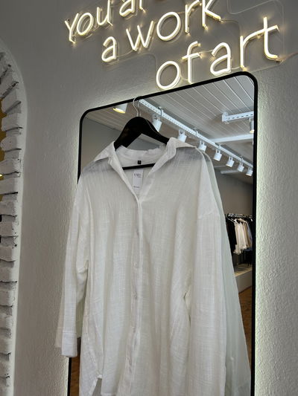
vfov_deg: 67.3
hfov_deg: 53.1
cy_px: 198
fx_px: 298
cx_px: 149
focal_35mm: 26
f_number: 1.5
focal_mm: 5.7
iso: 50
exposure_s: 1/233
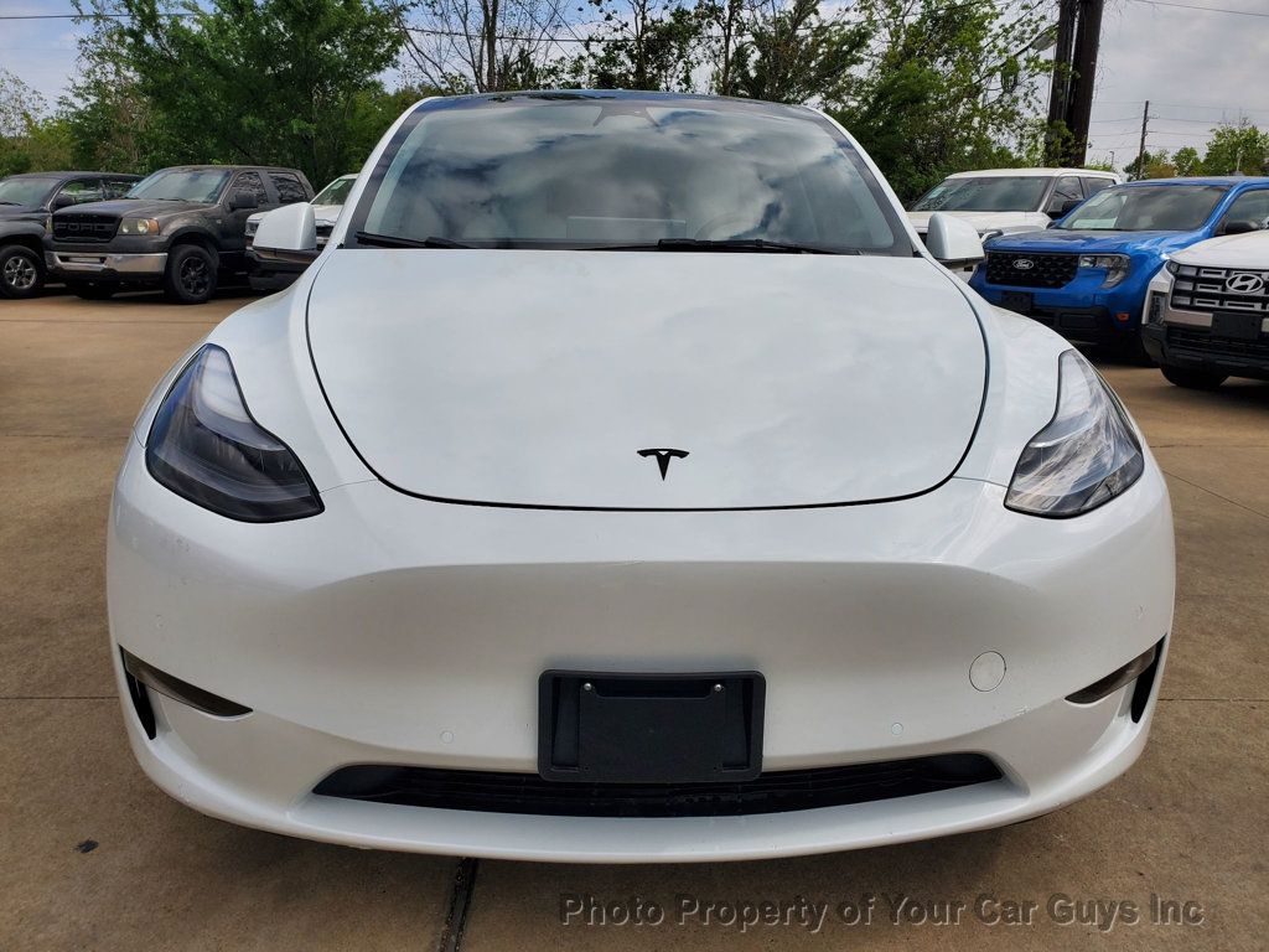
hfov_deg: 67.3
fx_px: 953
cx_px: 634
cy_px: 476
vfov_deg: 53.1
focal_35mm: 26
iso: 50
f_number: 2.4
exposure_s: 1/3009
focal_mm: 4.3
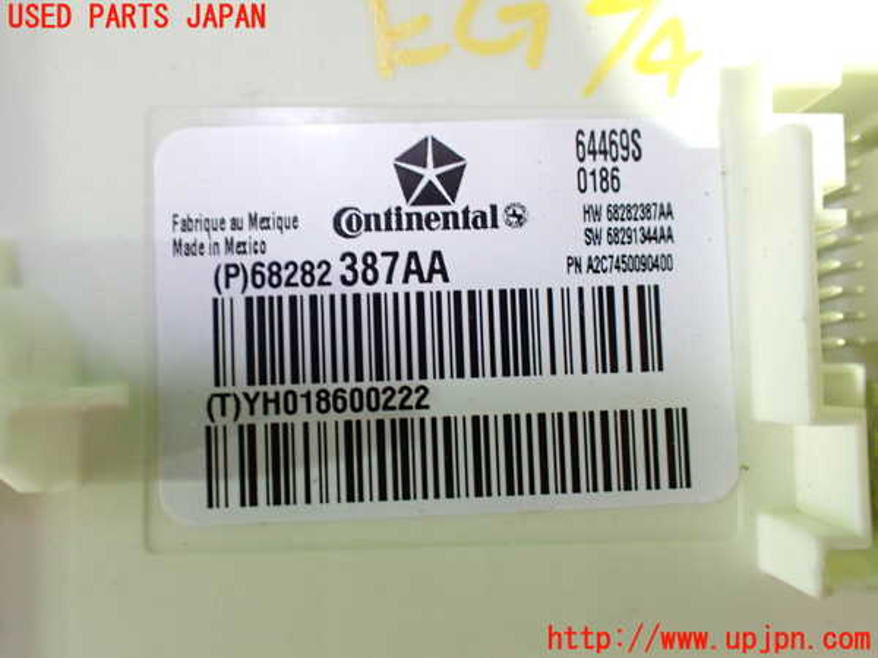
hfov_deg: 60.0
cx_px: 439
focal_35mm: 30
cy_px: 329
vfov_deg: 46.8
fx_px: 761
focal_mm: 5.4
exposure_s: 1/30
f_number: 2.3
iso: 1000
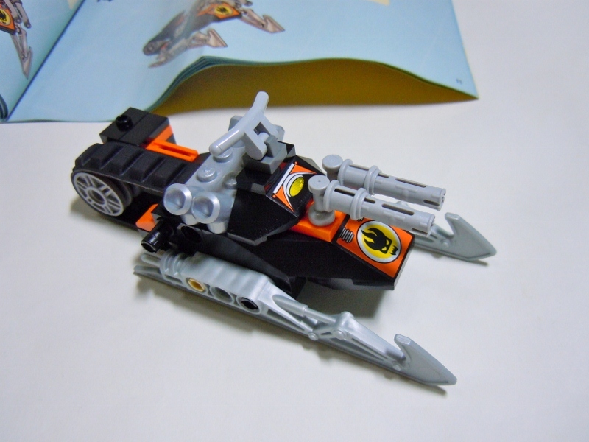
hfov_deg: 60.0
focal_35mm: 30
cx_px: 294
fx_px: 510
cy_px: 221
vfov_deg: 46.8
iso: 400
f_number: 3.5
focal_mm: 5.4
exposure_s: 1/40
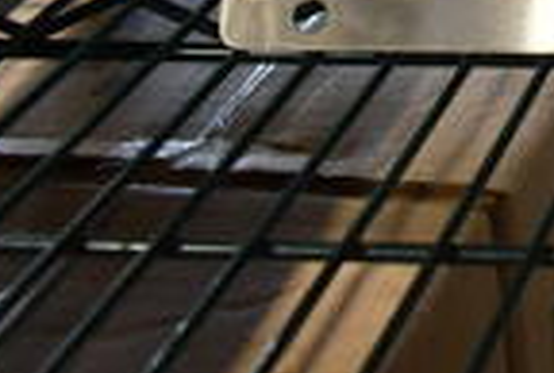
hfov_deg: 15.1
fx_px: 1760
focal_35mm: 114
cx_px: 1054
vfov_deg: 11.1
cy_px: -350
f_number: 3.5
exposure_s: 1/30
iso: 400
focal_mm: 18
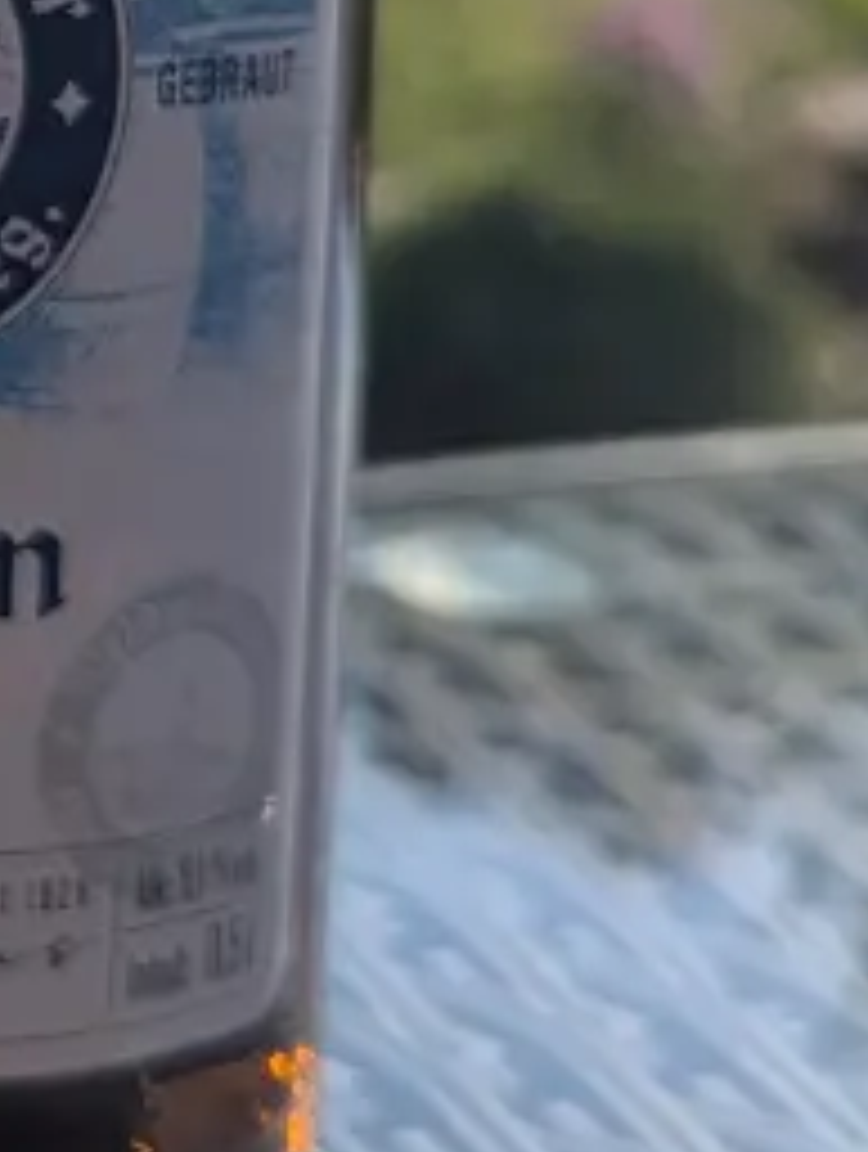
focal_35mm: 96
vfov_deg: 19.9
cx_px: -704
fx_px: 3199
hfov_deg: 13.8
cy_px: 36
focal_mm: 6.81
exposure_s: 1/3425
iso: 41
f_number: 1.85
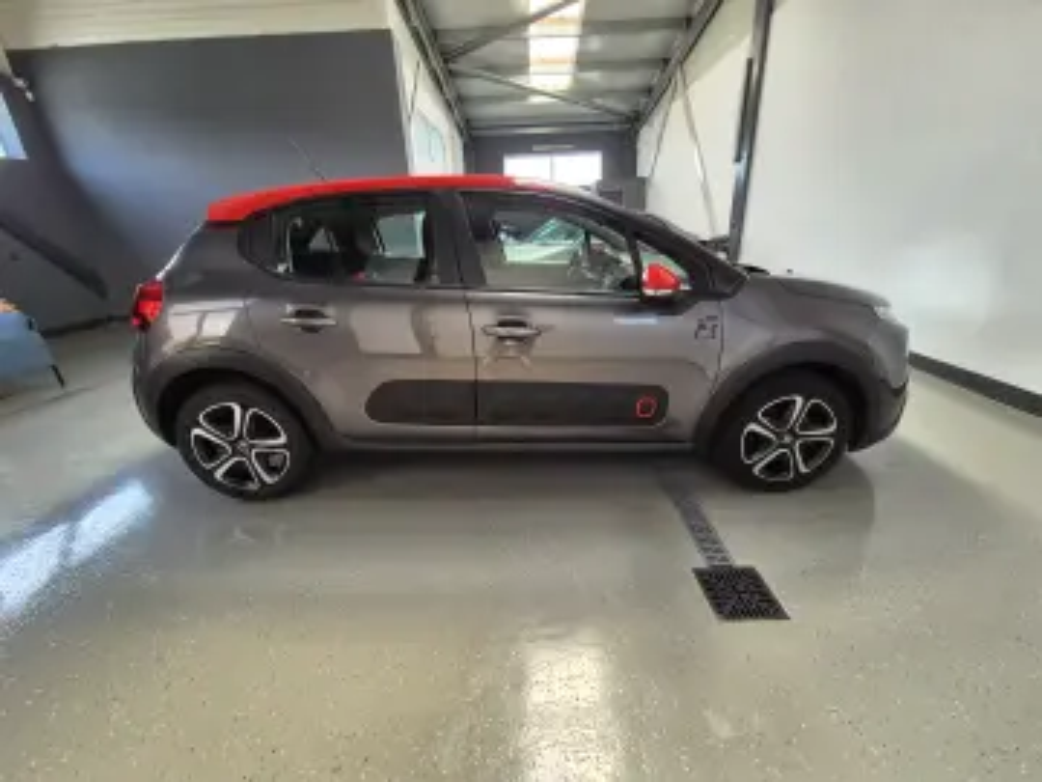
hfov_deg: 106.2
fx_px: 391
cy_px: 391
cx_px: 521
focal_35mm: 13
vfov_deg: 89.9
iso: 160
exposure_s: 1/359
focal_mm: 2.2
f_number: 2.2
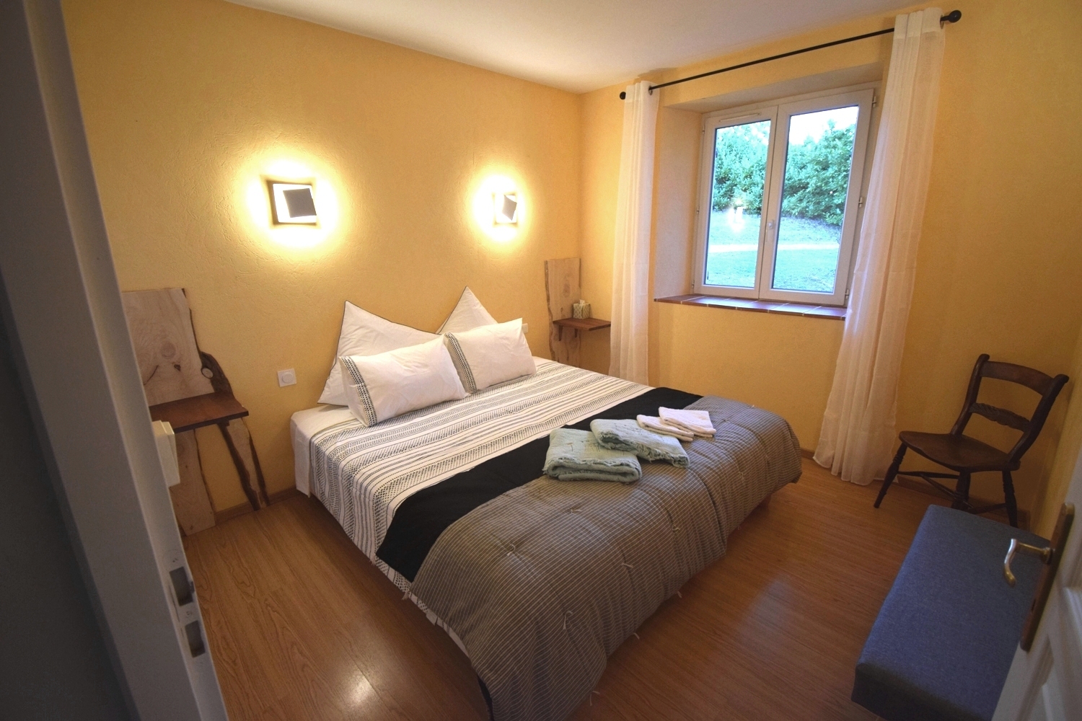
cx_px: 541
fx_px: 451
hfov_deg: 100.4
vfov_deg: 77.3
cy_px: 360
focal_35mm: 15
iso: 640
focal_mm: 10
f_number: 4.5
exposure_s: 1/60
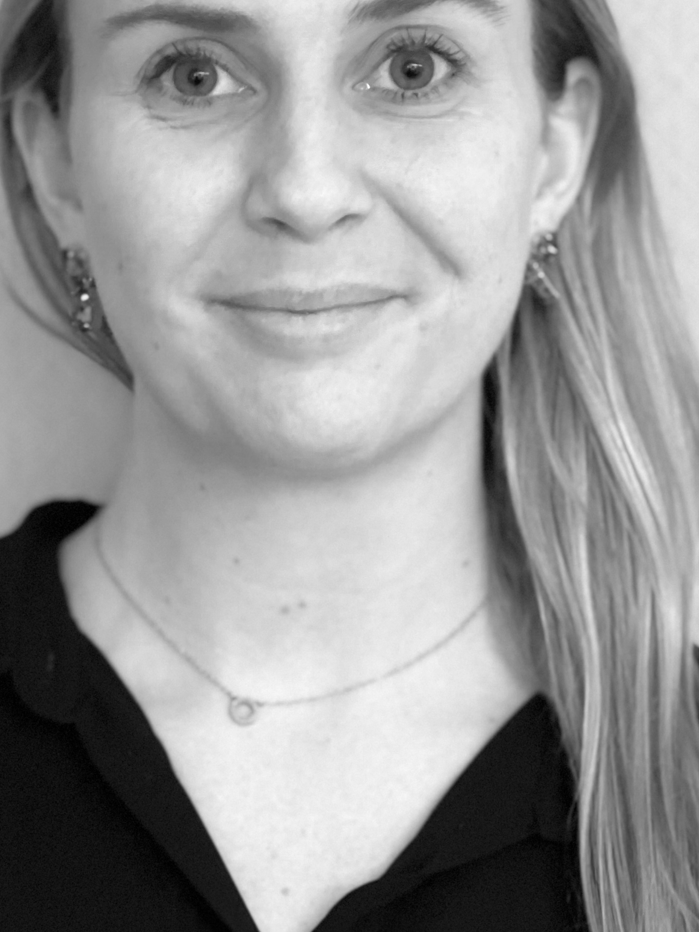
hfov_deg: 12.0
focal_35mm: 123
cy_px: 381
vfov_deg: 16.0
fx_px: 3312
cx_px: 295
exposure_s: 1/14
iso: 400
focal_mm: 9
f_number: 2.8
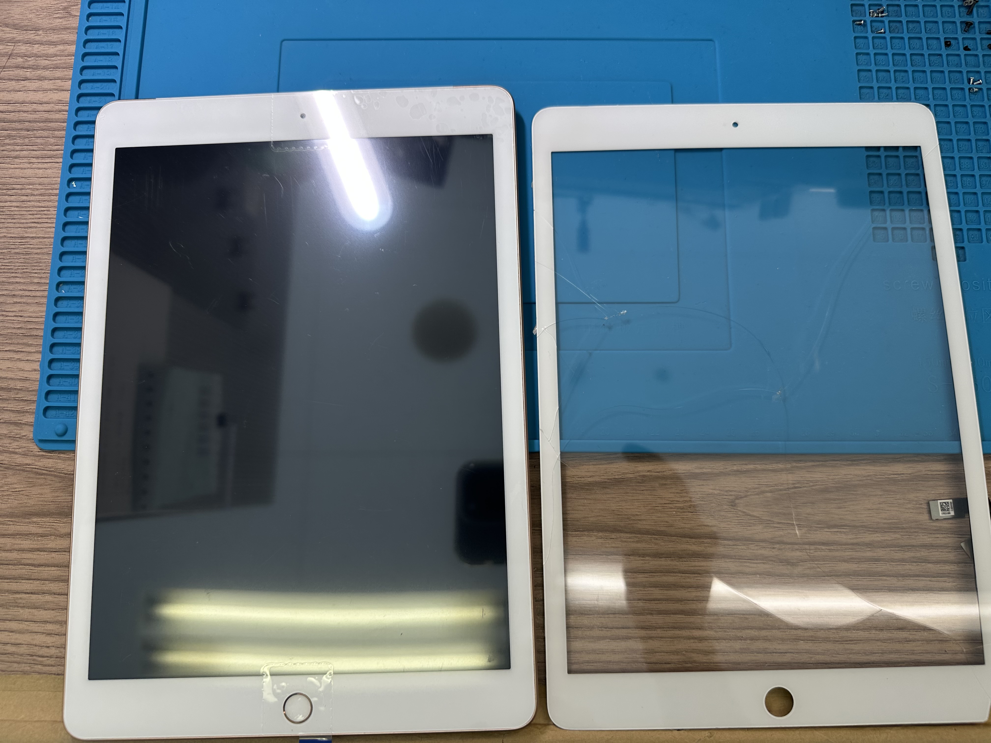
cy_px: 372
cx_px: 496
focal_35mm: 24
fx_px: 687
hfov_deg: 71.6
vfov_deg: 56.8
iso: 64
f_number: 1.78
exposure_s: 1/134
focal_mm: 6.86
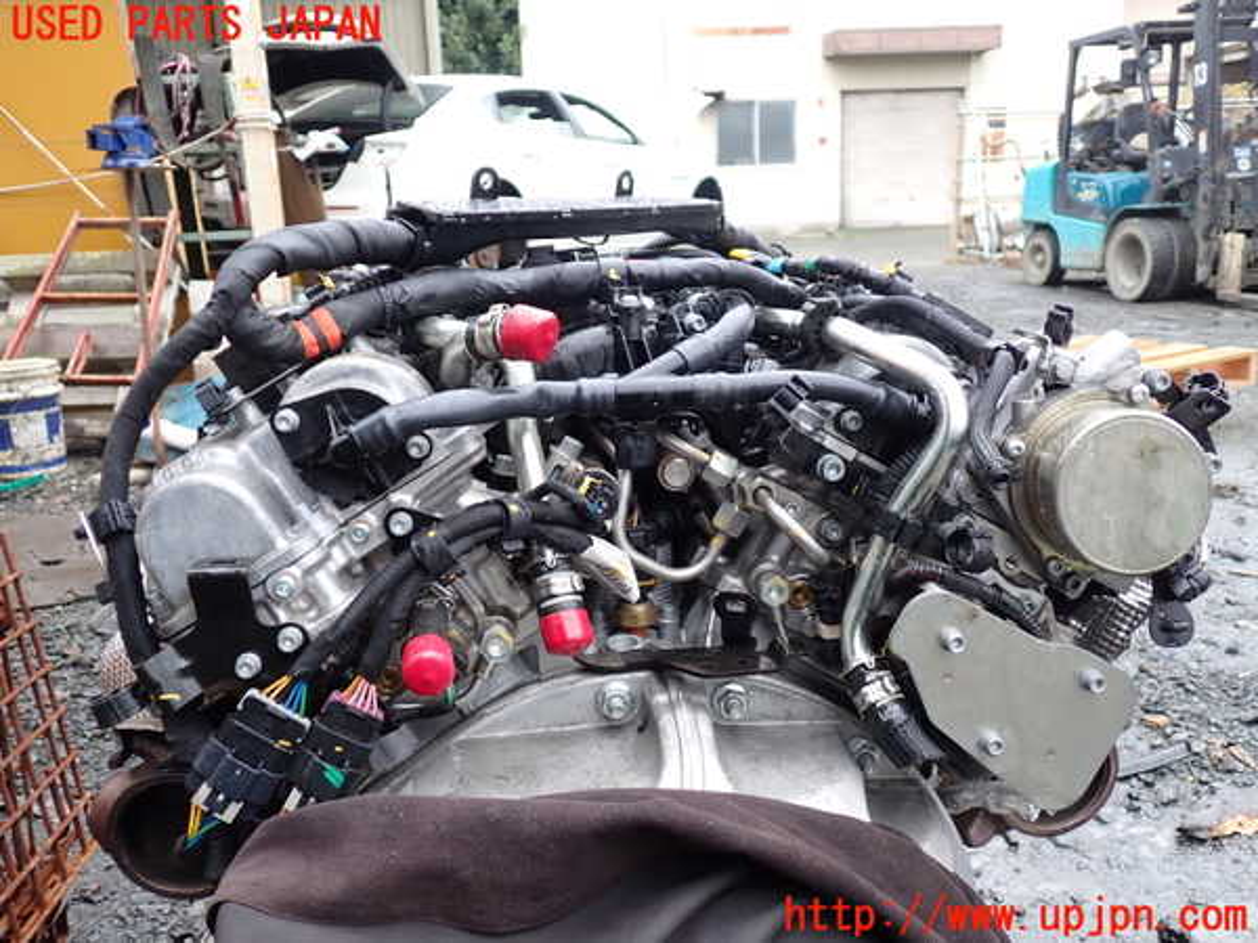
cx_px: 629
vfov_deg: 46.8
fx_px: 1090
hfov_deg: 60.0
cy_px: 472
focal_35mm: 30
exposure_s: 1/60
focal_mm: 5.4
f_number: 2.3
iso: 160
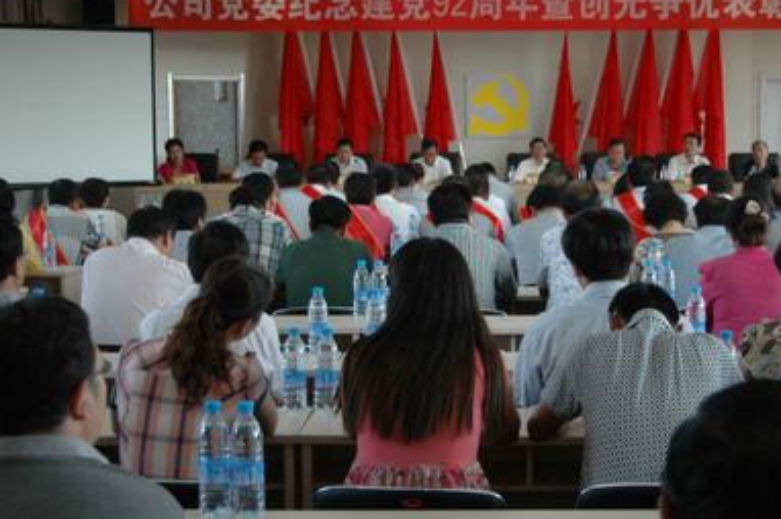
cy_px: 278
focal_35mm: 69
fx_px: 1488
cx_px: 495
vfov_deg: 19.8
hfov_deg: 29.3
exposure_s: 1/30
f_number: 4.2
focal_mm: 35
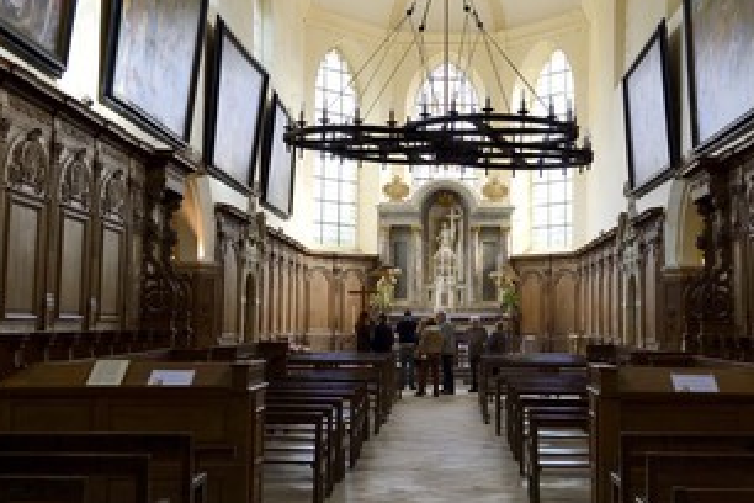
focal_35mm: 48
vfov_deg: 28.0
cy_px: 219
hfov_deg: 40.9
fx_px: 1005
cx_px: 448
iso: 800
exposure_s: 1/60
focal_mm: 35
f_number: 5.6
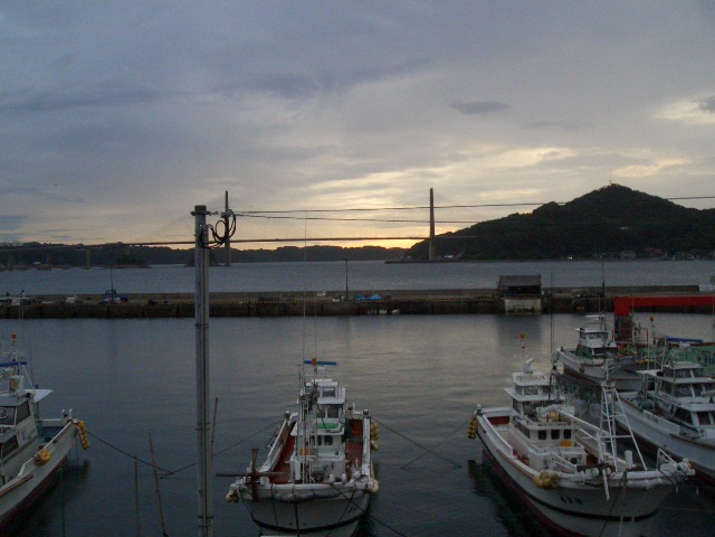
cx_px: 358
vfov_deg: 39.7
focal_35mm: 36
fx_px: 744
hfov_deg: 51.4
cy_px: 268
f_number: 4
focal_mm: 4.8
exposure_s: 1/80
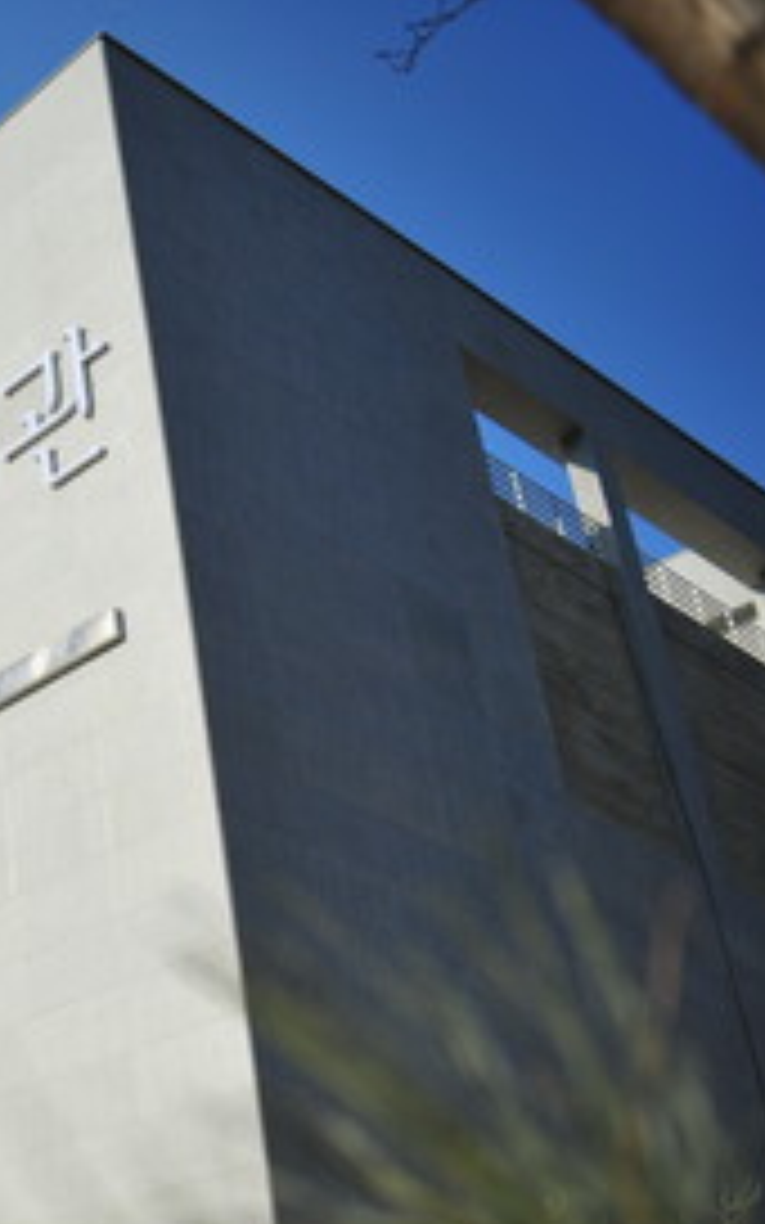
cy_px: 893
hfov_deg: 19.0
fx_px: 1801
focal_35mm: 54
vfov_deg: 36.8
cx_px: -562
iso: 320
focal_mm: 24
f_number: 3.2
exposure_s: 1/6400
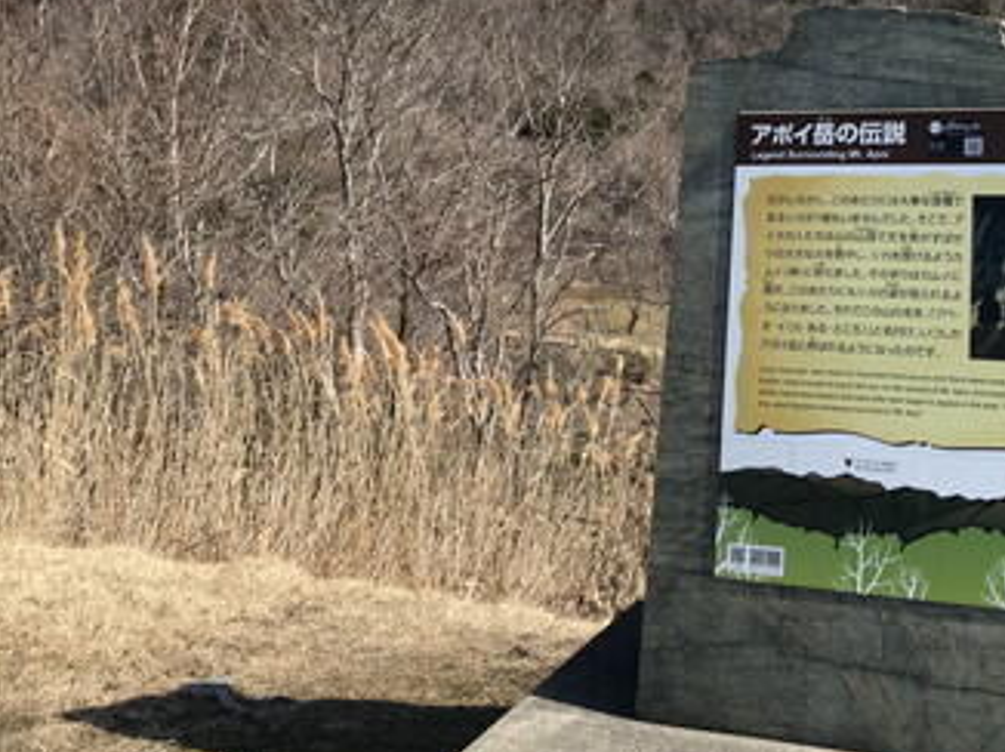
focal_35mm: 43
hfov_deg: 42.4
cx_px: 765
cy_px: 193
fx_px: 1247
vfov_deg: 32.9
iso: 20
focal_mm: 3.99
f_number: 1.8
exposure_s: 1/2179
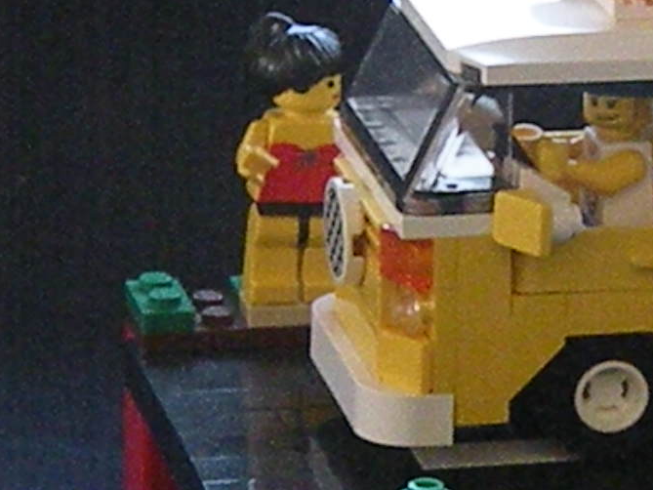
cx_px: 855
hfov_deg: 6.4
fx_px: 5773
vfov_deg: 4.9
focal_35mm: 306
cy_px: 350
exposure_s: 1/246
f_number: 4
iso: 1600
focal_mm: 17.9
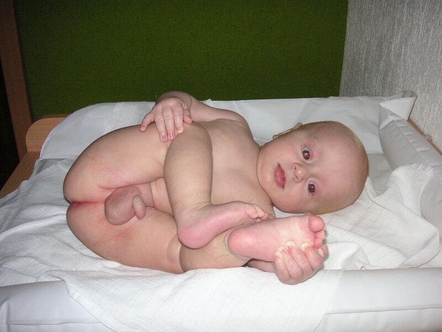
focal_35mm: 37
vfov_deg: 38.7
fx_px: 472
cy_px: 166
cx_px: 221
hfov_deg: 50.1
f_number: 2.8
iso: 160
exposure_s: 1/45
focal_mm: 6.1
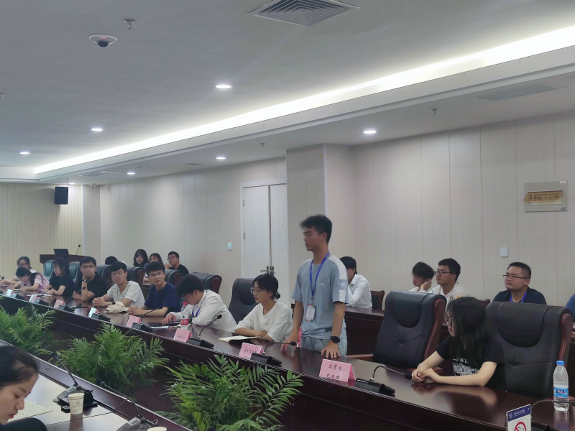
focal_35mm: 39
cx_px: 288
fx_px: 648
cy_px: 216
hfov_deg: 47.9
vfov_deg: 36.8
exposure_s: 1/51
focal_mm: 6.78
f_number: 1.85
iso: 79
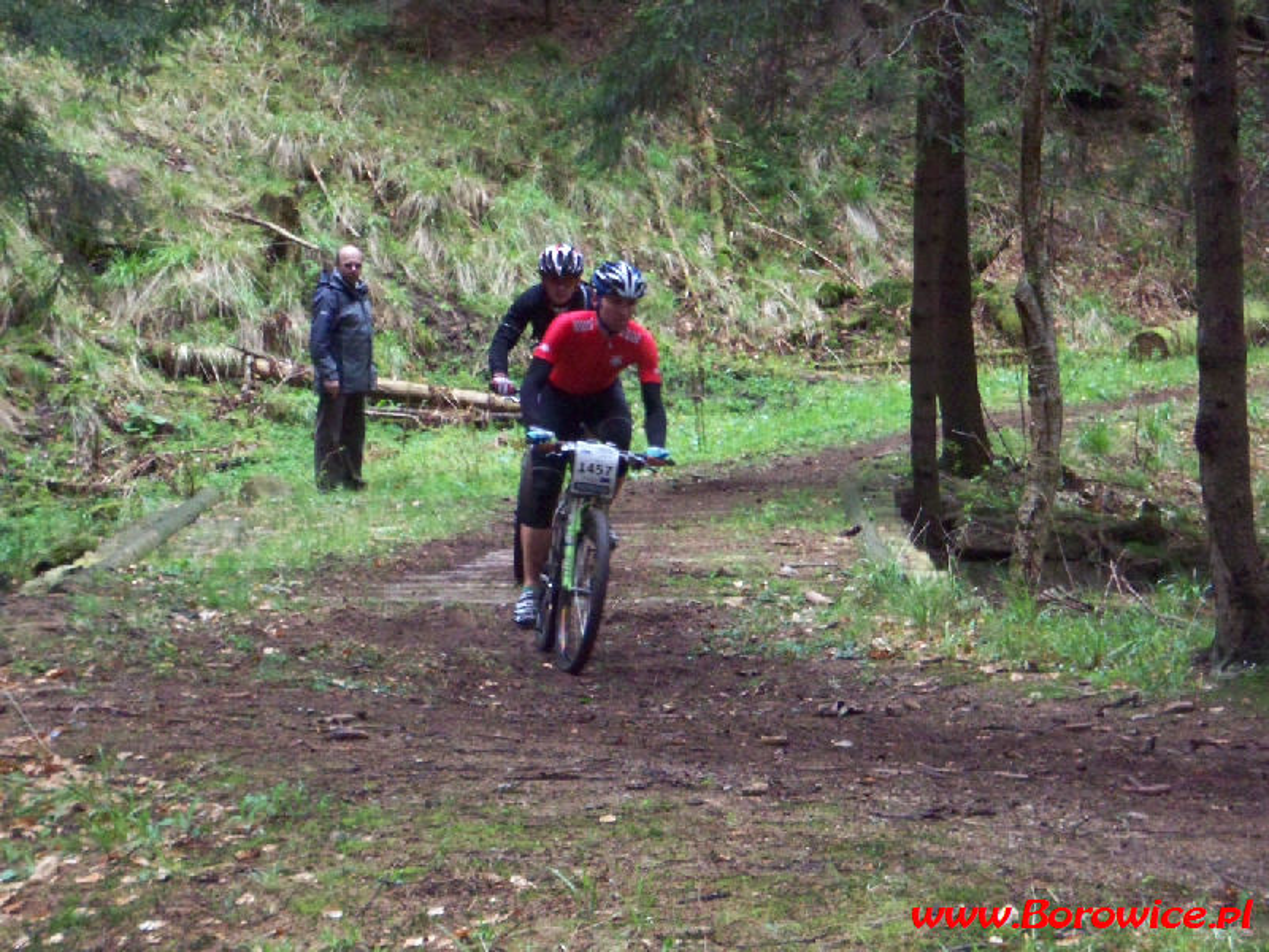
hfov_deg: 16.8
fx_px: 4289
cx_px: 634
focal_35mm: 117
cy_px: 476
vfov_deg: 12.7
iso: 400
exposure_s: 1/125
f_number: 4.4
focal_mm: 19.2
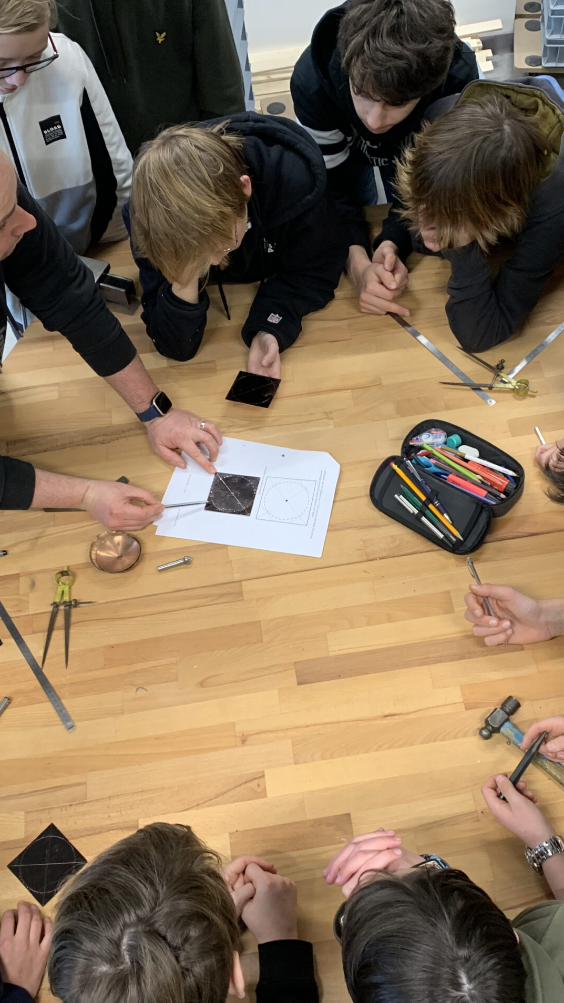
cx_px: 326
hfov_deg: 31.1
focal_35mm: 38
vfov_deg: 52.8
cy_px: 504
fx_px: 1010
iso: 125
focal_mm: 4.25
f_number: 1.8
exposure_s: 1/50
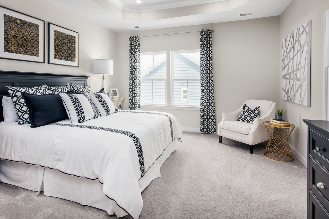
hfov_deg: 83.7
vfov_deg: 61.4
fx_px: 183
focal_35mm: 20
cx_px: 148
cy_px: 86
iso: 200
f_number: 8
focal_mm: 16
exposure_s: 1/250
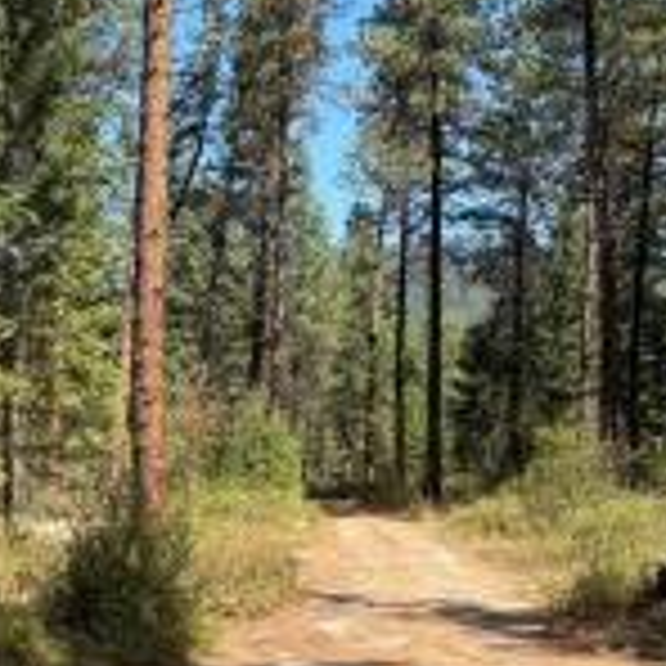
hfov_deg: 25.7
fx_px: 1350
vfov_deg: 27.5
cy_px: 459
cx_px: -58
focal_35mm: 62
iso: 50
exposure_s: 1/1344
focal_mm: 5.96
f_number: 1.6
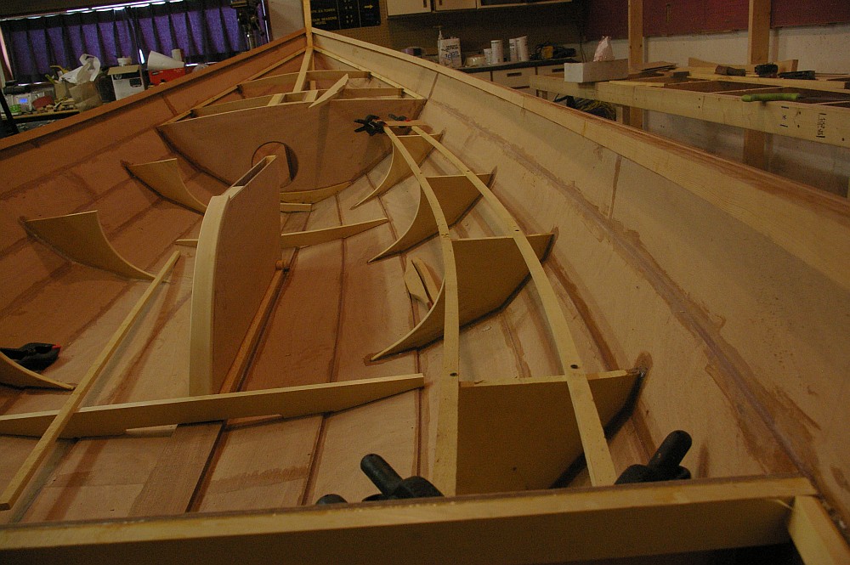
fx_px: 708
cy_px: 282
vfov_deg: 43.5
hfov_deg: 62.0
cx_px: 425
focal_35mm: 30
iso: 1600
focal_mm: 20
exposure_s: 1/20
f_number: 8
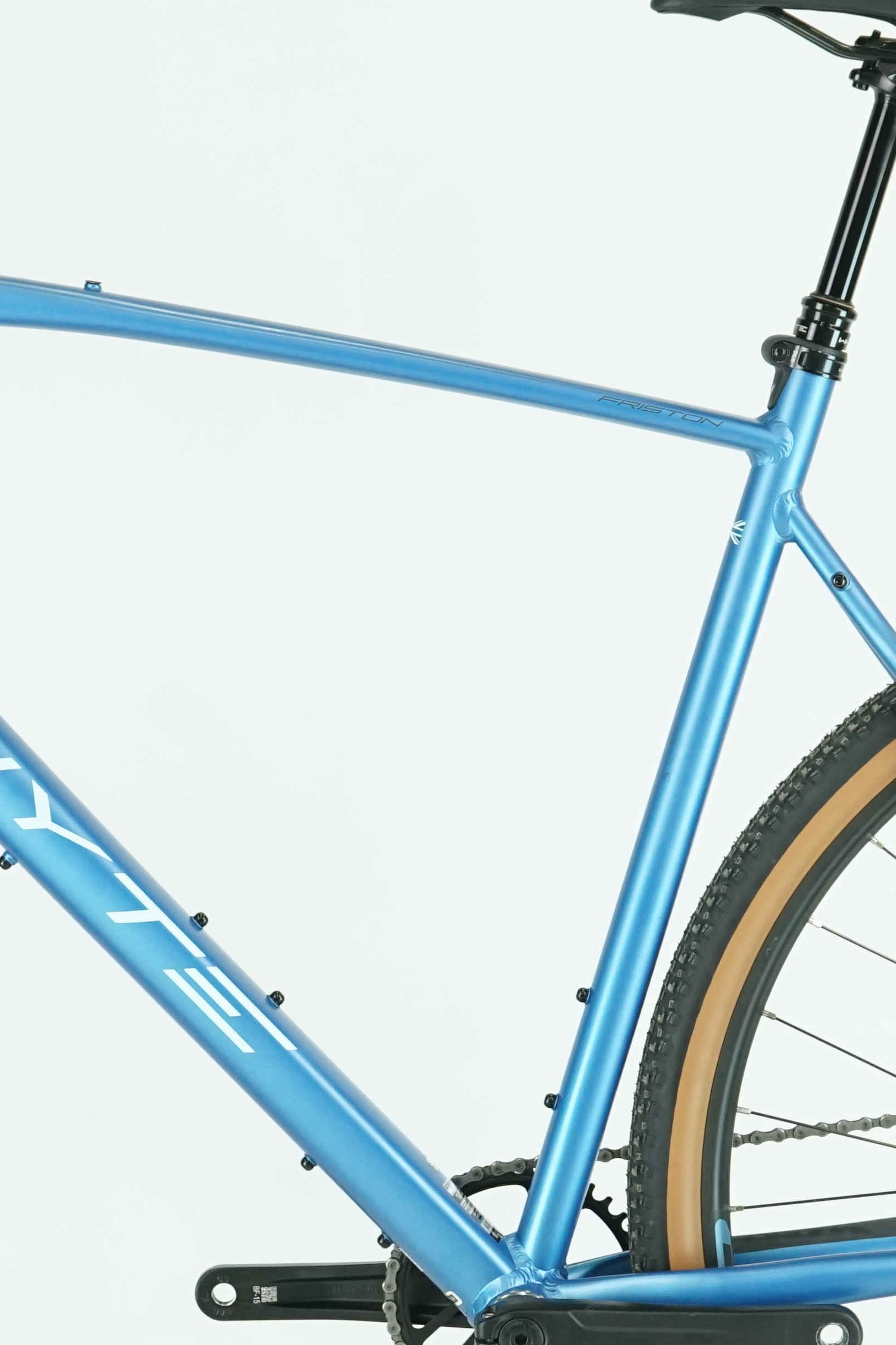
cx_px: 298
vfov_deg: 15.4
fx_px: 4965
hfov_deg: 10.3
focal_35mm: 133
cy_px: 799
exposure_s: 1/200
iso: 1600
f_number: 5.6
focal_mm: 54
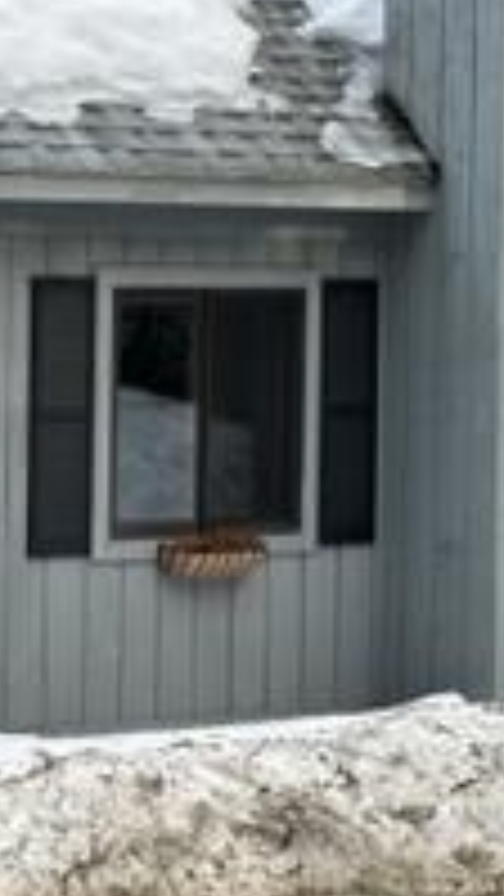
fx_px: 3990
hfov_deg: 7.2
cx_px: -22
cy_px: 288
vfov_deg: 12.8
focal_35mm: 168
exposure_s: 1/351
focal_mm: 6.86
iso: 64
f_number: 1.78
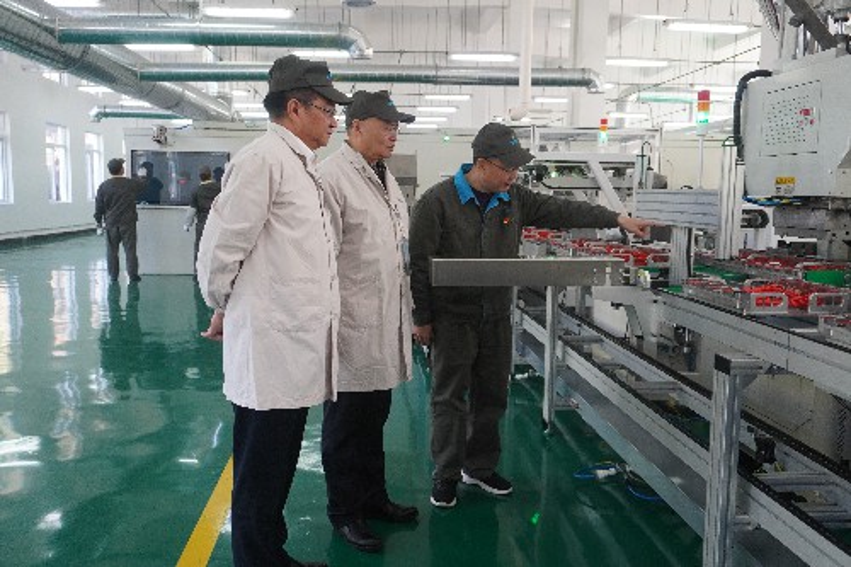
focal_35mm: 30
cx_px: 426
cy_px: 284
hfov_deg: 61.9
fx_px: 709
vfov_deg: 43.6
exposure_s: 1/160
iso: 1250
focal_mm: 20
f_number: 4
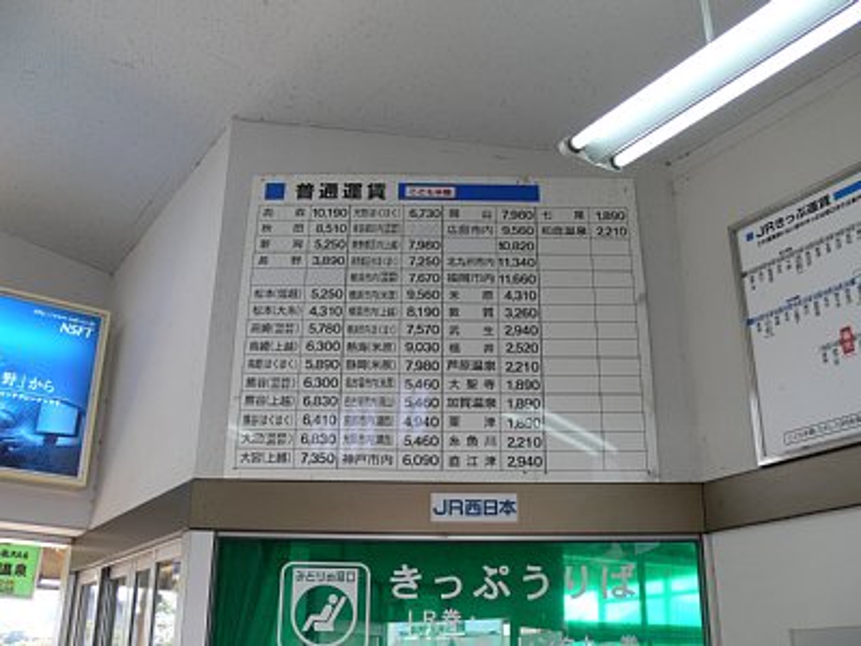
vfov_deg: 40.7
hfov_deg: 52.6
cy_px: 323
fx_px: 871
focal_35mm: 35
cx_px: 430
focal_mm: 7.4
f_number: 3.2
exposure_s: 1/50
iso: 80
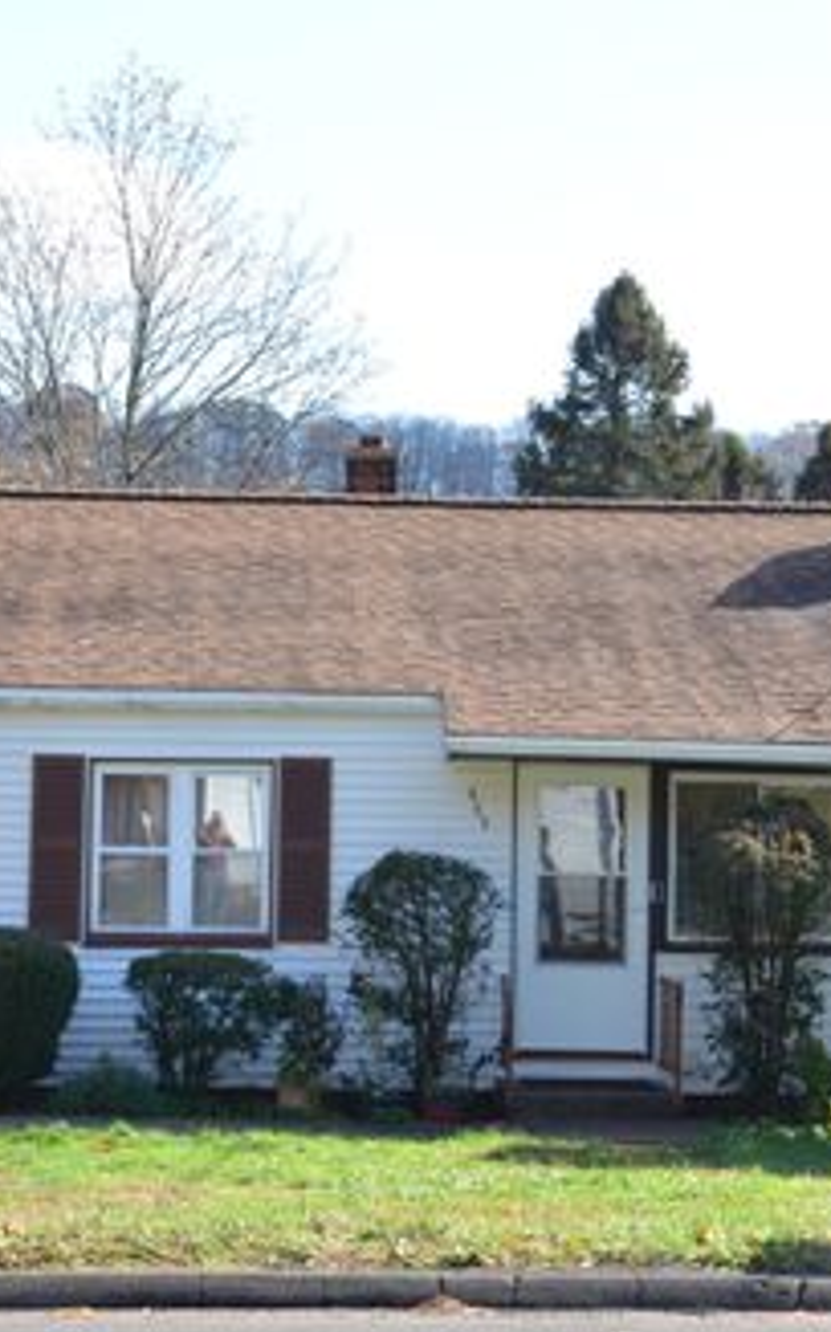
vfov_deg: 21.2
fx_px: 3556
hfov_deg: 13.3
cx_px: 346
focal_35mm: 98
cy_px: 670
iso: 800
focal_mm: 42
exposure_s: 1/500
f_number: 11
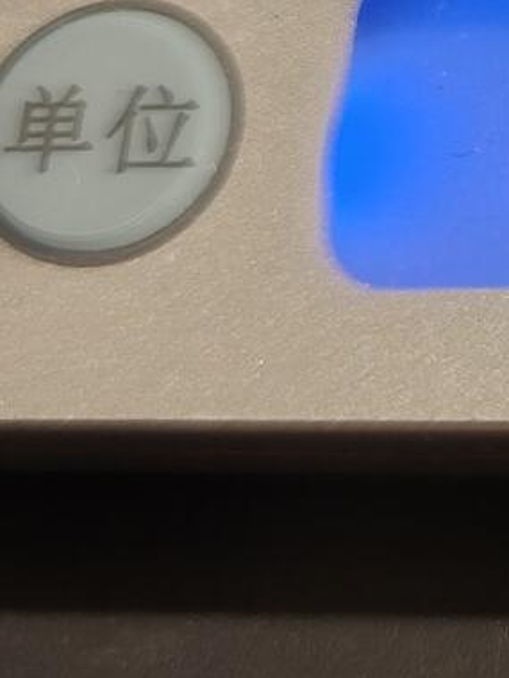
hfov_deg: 11.9
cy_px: -52
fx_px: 2137
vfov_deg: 17.5
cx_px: 1063
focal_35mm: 109
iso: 200
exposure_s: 1/200
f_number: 1.6
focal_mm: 6.06
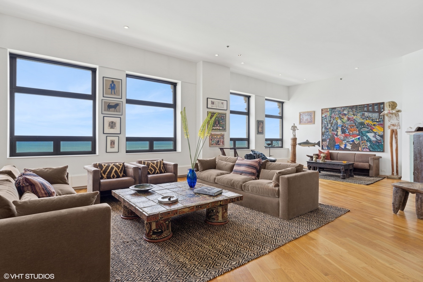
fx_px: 223
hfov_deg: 86.9
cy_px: 141
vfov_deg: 64.6
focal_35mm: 19
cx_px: 212
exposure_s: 1/50
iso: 320
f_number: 8
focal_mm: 19
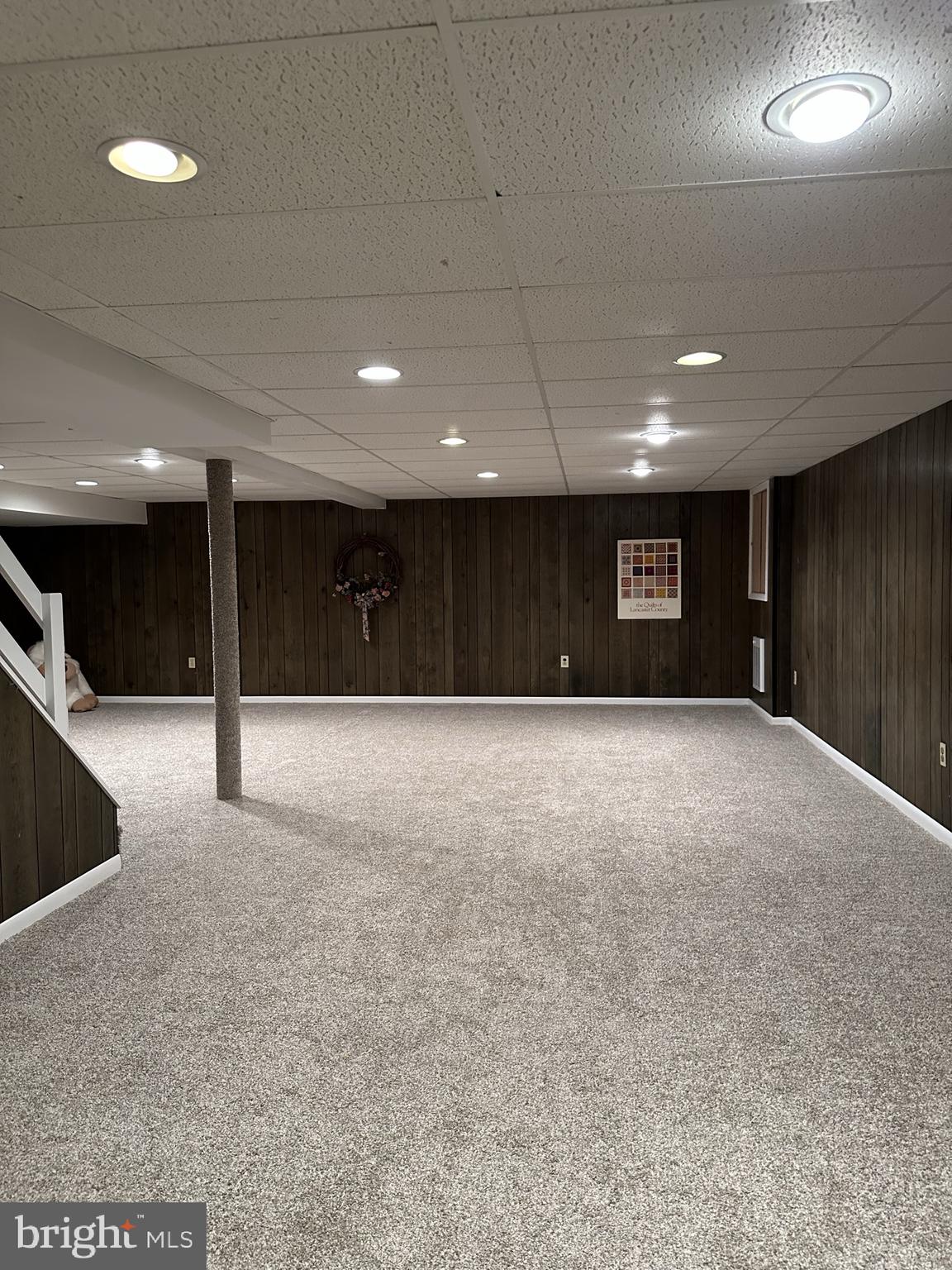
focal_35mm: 24
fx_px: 880
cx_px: 476
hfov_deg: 56.8
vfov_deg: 71.6
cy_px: 635
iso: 500
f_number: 1.78
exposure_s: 1/60
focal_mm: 6.86
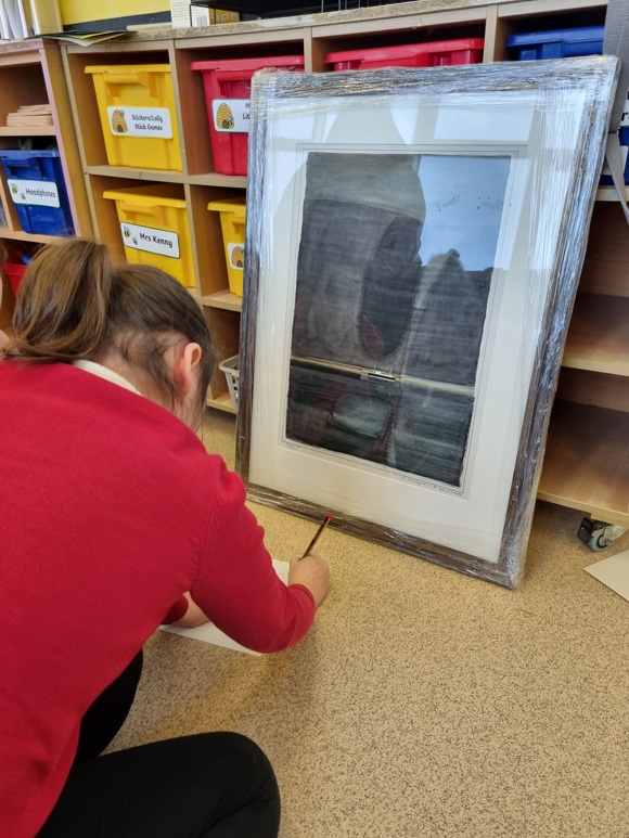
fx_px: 630
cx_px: 314
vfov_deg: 67.3
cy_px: 419
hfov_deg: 53.1
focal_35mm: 26
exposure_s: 1/100
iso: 200
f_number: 1.8
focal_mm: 5.4
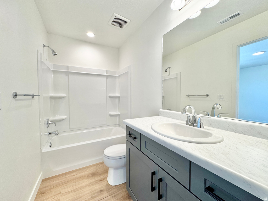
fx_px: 108
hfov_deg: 102.1
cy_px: 100
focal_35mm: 14
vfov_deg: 85.7
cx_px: 134
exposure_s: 1/120
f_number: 2.2
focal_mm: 2.22
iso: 80
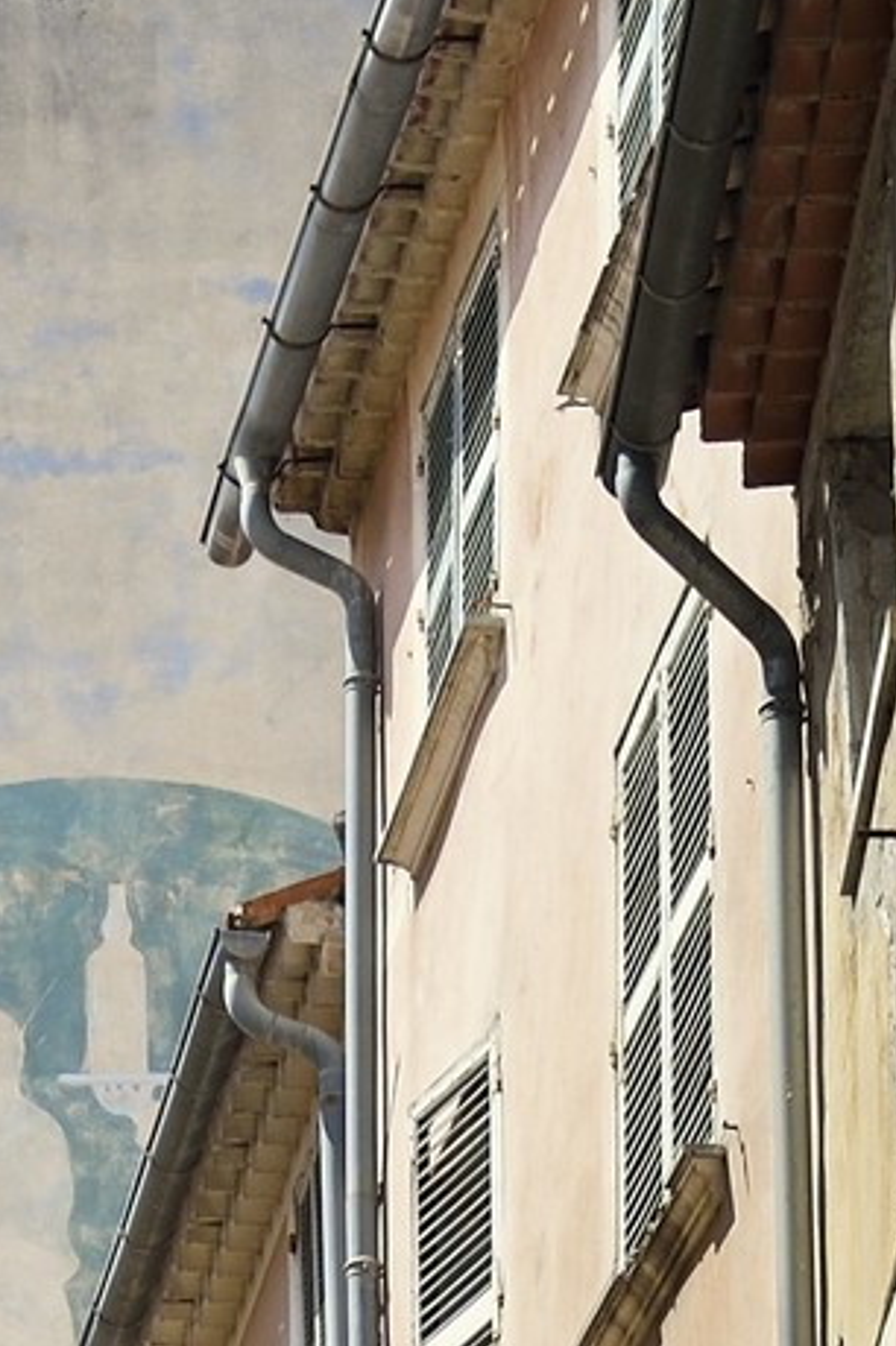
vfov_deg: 7.8
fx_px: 9384
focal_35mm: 251
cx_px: -305
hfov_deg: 5.4
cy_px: 2900
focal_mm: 48
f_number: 8
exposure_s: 1/500
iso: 200
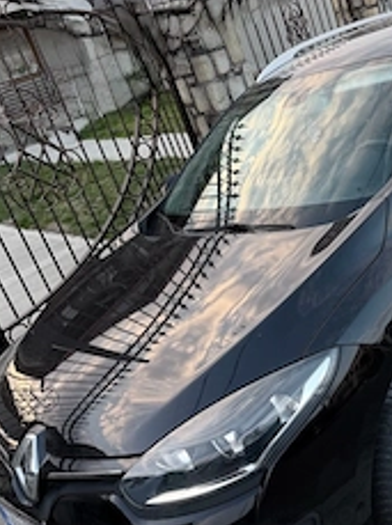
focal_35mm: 42
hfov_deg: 33.0
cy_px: 229
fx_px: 636
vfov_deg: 44.8
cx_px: 328
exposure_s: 1/182
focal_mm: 6.76
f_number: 1.78
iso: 80
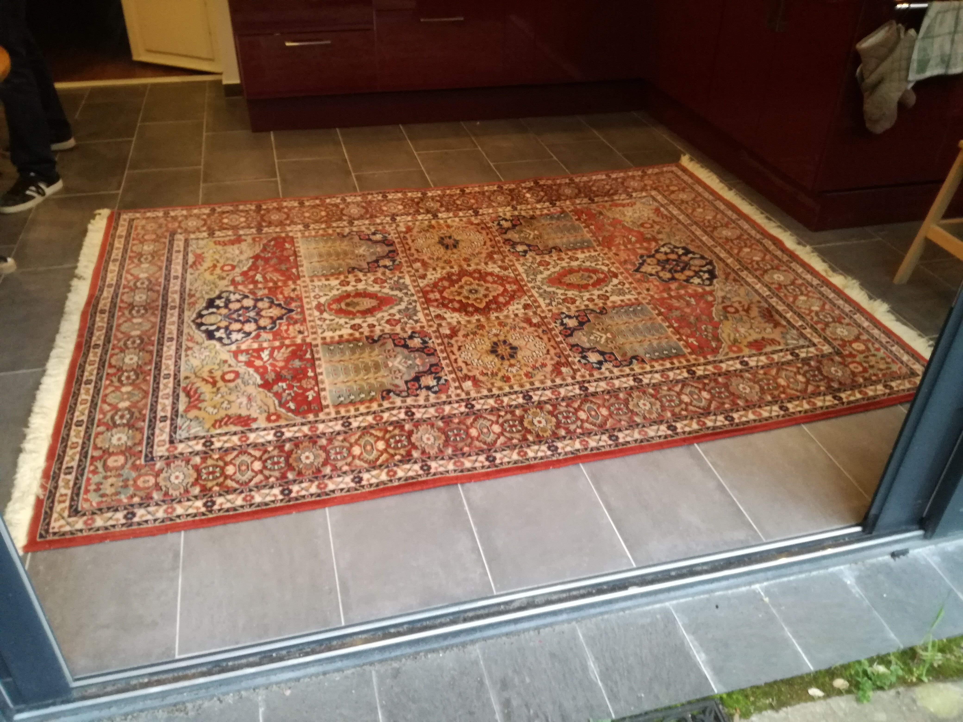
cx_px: 482
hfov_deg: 65.3
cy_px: 361
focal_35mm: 27
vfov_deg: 51.4
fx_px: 751
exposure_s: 1/33.3
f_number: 2
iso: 400
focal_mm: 3.79
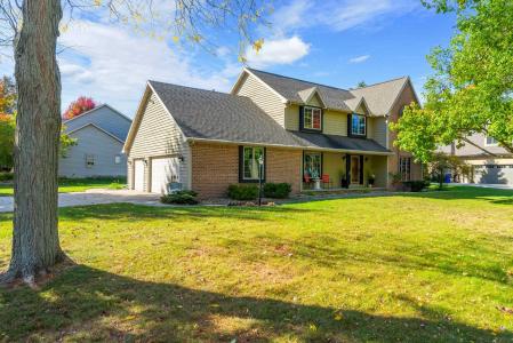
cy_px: 172
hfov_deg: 78.5
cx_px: 256
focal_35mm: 22
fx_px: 314
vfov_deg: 57.3
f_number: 11
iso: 640
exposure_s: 1/1000
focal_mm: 22
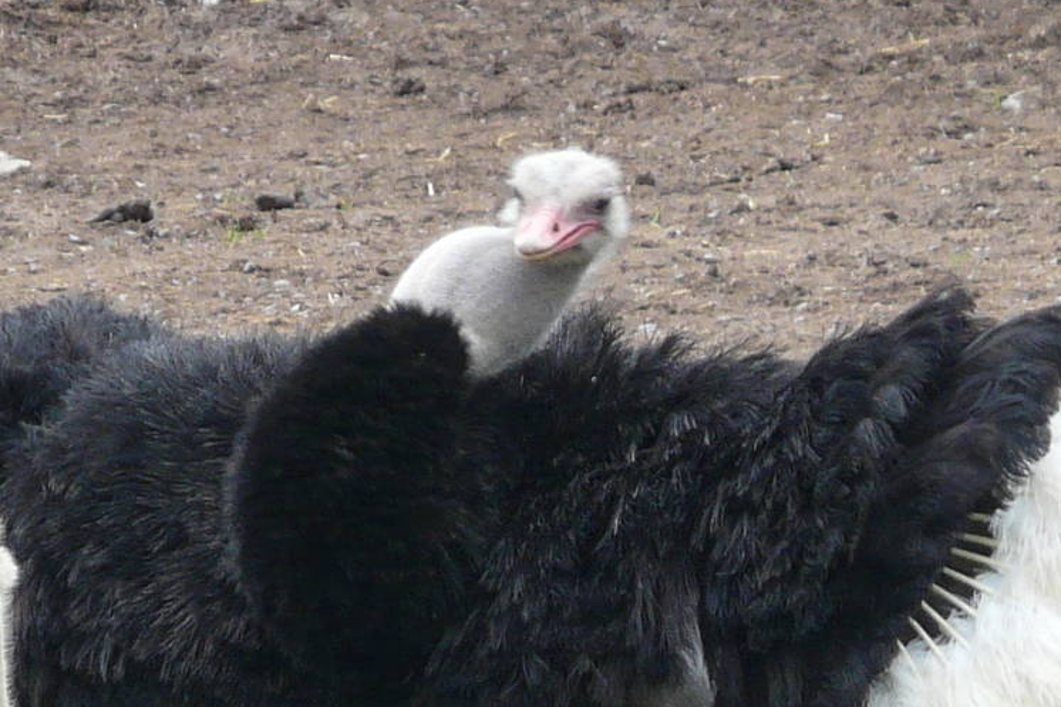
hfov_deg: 2.0
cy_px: 663
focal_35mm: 1011
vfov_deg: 1.4
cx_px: 250
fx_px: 29788
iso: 100
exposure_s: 1/250
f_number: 4
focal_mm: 46.7
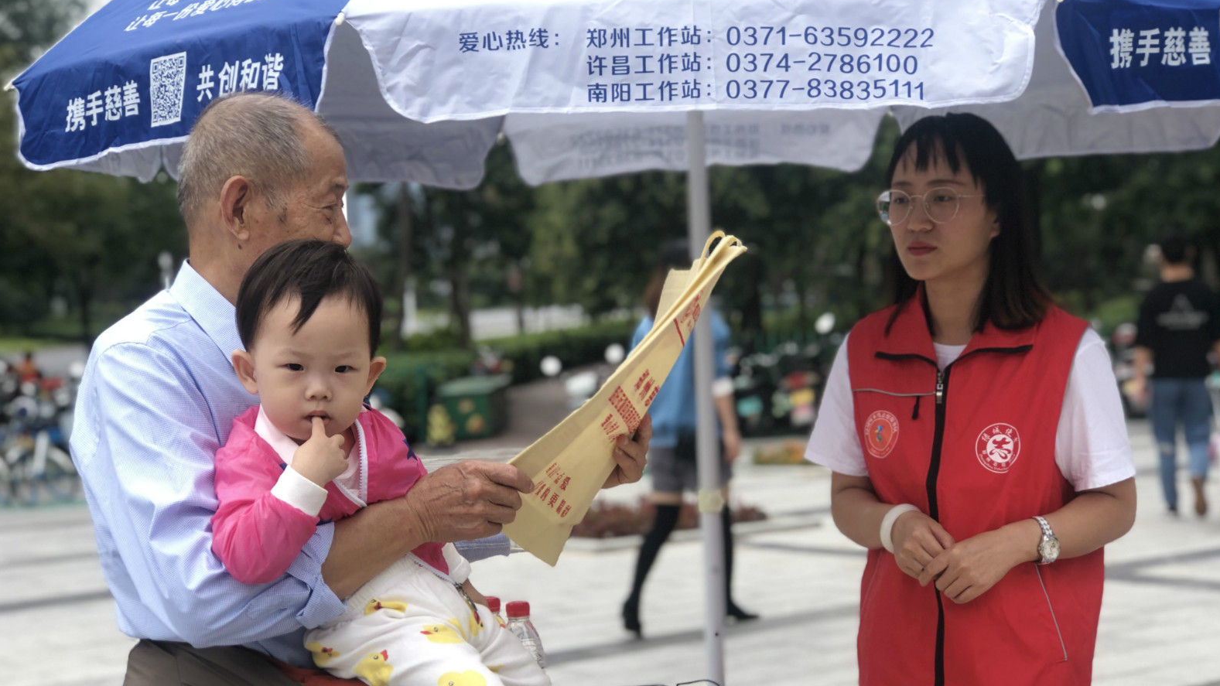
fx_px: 2038
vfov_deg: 19.1
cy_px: 445
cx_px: 617
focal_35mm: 63
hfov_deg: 33.3
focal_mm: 6.6
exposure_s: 1/120
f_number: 2.8
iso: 25
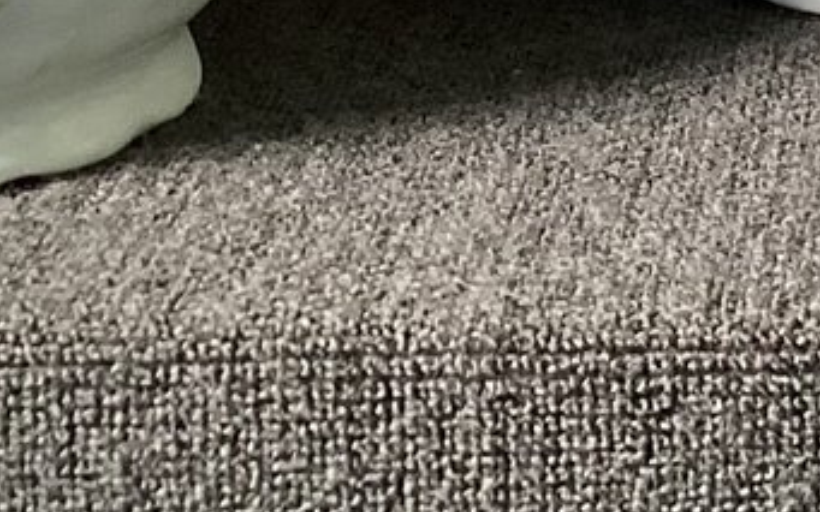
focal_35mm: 146
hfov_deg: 13.9
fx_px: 3262
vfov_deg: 8.8
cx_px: 963
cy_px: -225
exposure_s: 1/50
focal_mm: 3.3
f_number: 2.4
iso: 64
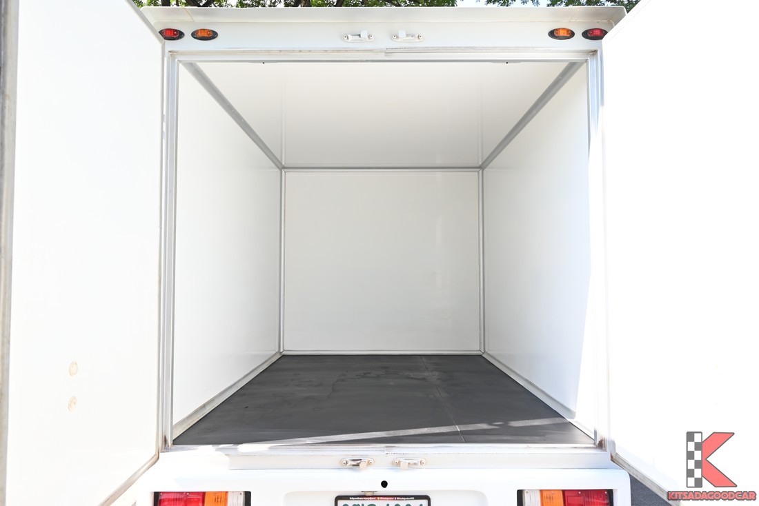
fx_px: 506
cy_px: 253
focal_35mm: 24
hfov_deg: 73.7
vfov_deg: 53.2
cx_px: 380
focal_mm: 24
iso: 140
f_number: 6.7
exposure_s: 1/90
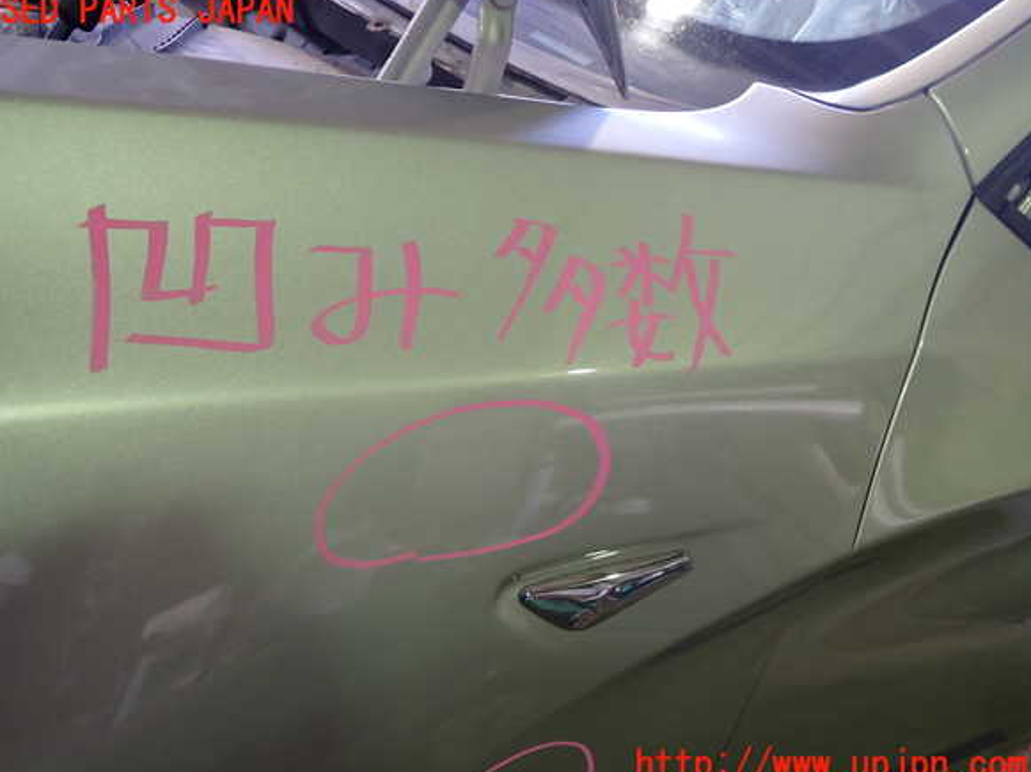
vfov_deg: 45.4
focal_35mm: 31
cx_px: 504
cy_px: 389
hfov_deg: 58.4
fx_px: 923
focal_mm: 5.4
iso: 200
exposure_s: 1/30
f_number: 2.3
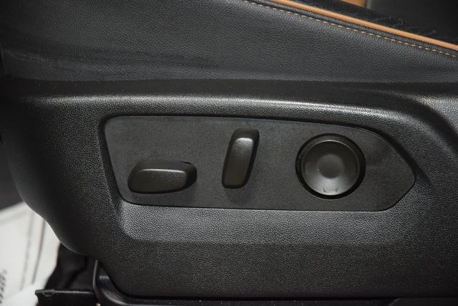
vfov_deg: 13.0
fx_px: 1336
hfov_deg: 19.5
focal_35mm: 105
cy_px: 153
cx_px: 229
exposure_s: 1/60
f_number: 4.5
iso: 2800
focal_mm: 70
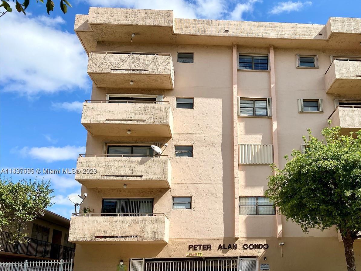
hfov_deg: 51.6
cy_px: 172
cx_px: 242
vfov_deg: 40.4
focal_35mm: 35
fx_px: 365
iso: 32
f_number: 1.8
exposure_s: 1/2967
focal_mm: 4.25
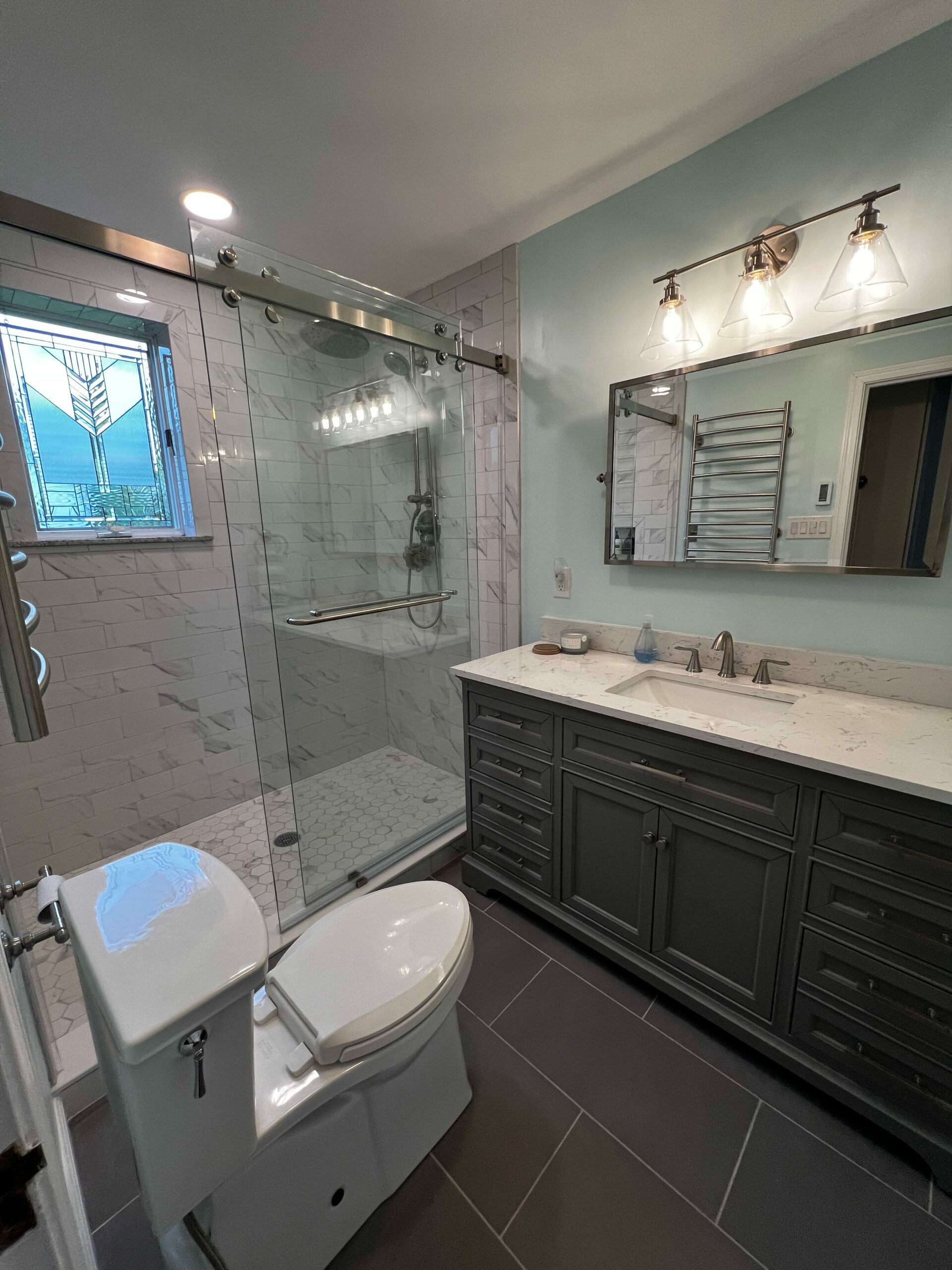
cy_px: 635
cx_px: 476
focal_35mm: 13
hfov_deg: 89.9
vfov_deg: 106.2
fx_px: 477
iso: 160
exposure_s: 1/120
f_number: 1.8
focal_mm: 1.57
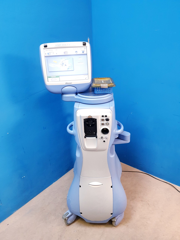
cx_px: 90
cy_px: 120
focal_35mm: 26
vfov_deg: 67.3
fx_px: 180
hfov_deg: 53.1
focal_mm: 4.3
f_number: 2.4
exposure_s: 1/50
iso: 320
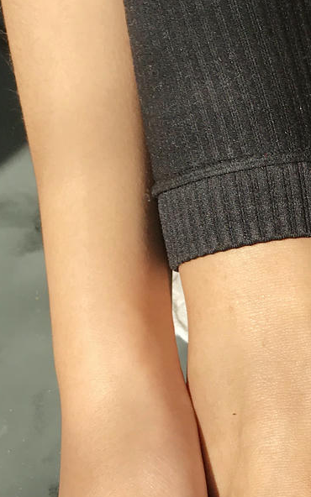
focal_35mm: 101
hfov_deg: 12.8
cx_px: 294
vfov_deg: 20.5
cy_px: 334
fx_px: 1370
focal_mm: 3.99
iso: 20
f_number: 1.8
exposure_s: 1/1114
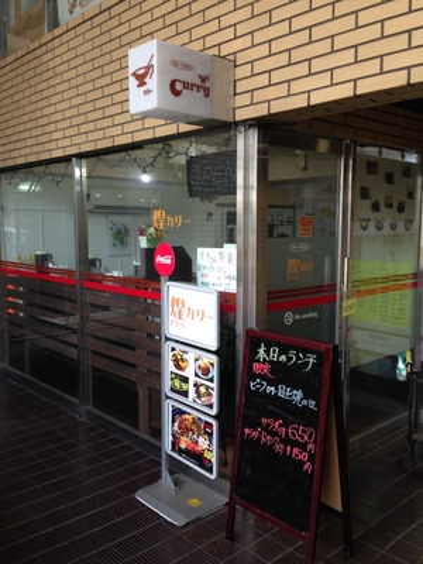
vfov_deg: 55.4
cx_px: 212
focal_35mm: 33
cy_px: 282
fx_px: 538
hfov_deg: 42.9
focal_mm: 4.12
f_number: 2.4
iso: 64
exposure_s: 1/20
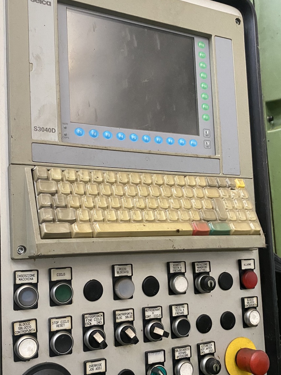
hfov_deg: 38.5
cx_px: 113
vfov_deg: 49.8
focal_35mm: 37
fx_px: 400
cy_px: 227
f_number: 1.8
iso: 400
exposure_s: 1/50
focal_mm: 4.25
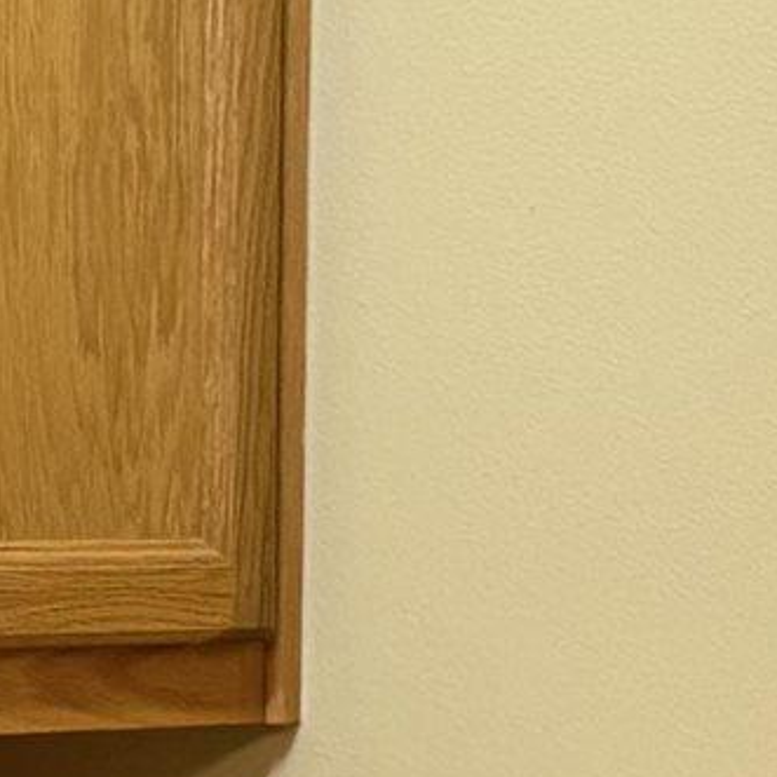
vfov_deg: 8.8
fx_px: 5003
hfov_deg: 8.7
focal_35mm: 197
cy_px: 732
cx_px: -246
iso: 400
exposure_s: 1/60
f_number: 1.78
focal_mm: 6.76
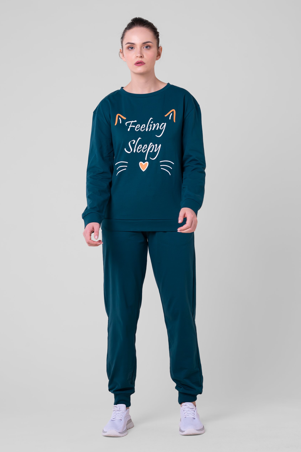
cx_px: 150
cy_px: 226
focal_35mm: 85
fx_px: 1066
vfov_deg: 23.9
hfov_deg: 16.1
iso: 2000
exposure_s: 1/100
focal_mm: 85
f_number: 8
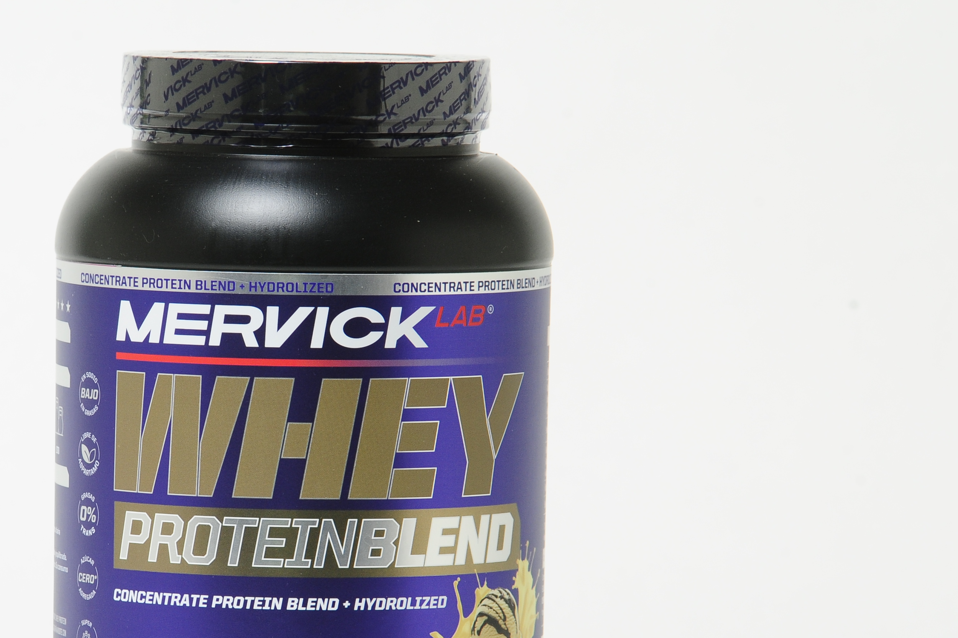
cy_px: 469
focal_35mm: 264
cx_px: 275
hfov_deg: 7.8
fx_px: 7021
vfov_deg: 5.2
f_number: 11
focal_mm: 155
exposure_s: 1/160
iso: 800
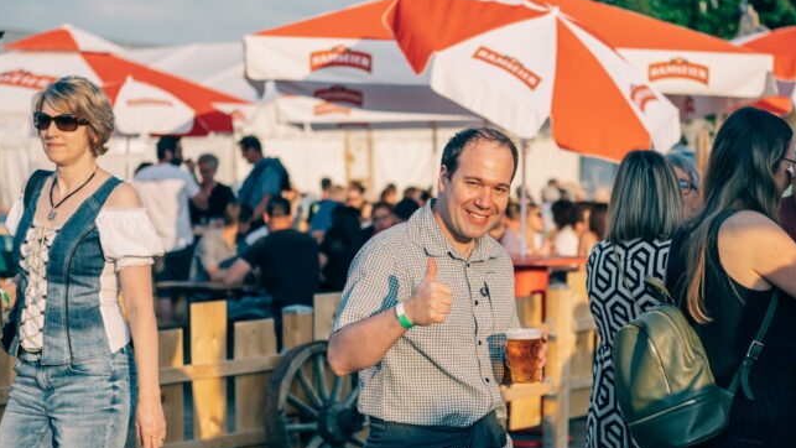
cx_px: 397
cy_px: 248
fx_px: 1562
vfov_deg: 16.3
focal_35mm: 74
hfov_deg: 28.6
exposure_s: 1/1000
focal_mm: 70
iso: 100
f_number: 2.8
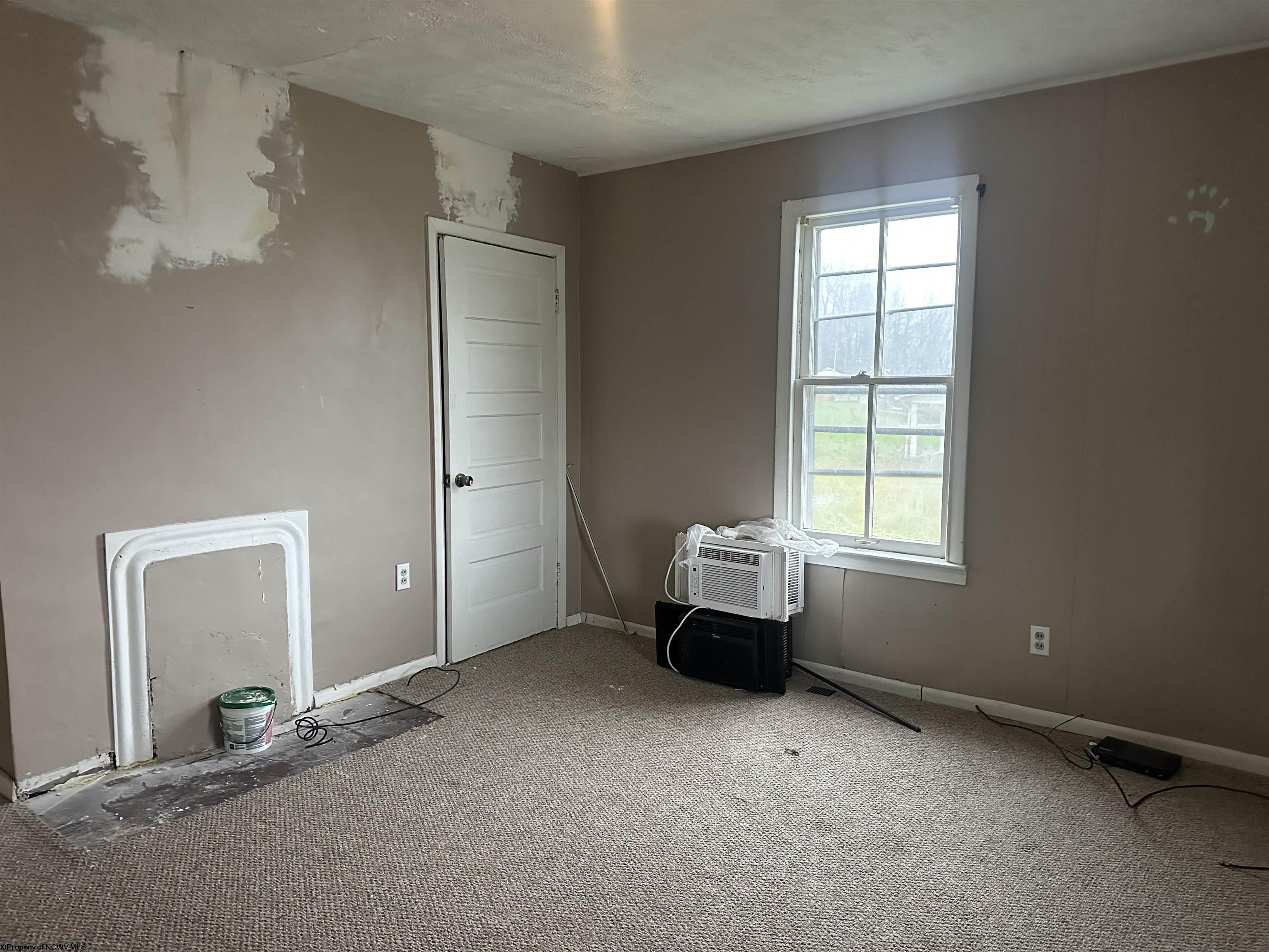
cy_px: 476
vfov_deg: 56.8
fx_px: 880
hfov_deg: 71.6
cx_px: 634
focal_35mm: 24
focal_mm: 6.86
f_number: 1.78
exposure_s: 1/60
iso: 800
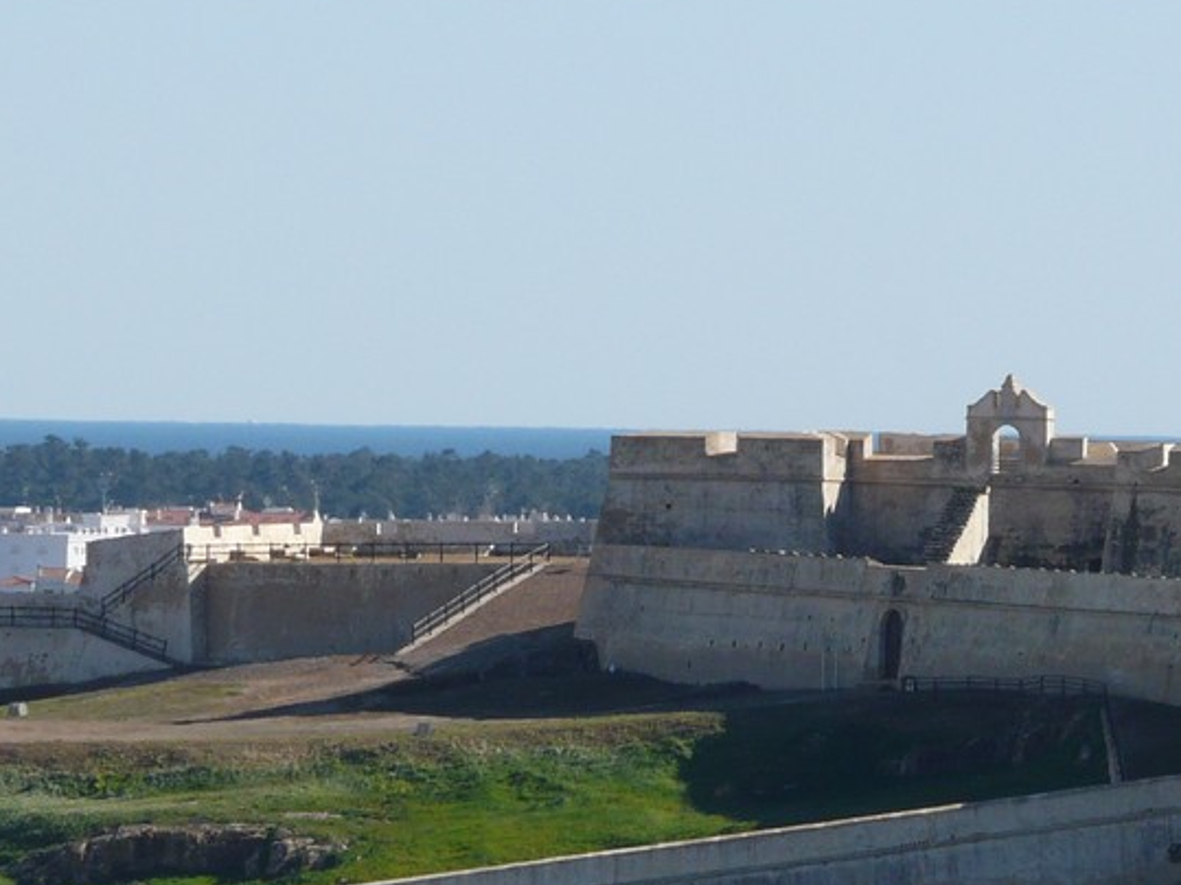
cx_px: 749
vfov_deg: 2.0
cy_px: 449
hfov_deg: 2.7
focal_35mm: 742
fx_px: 25309
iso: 100
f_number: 6.3
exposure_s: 1/500
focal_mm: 51.6
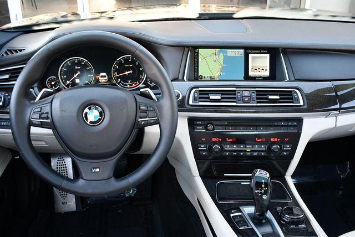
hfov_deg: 53.1
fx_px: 355
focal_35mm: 36
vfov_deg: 36.9
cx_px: 178
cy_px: 118
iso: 800
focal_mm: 18
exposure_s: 1/160
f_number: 3.5
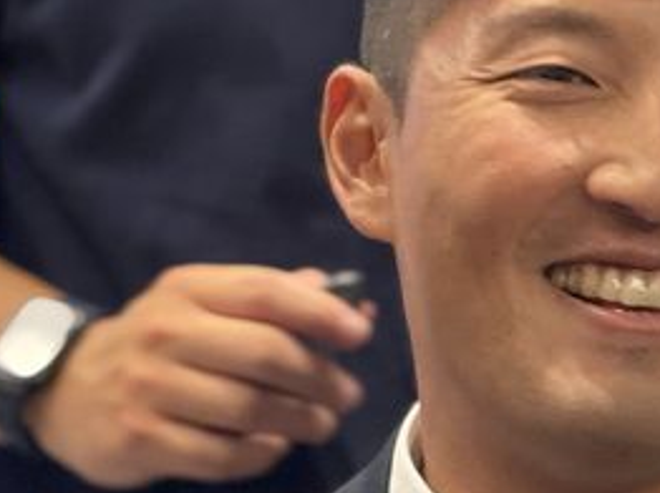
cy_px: 181
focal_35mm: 275
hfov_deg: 7.2
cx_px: 461
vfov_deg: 5.4
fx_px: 5238
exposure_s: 1/40
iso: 800
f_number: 2.8
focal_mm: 15.66
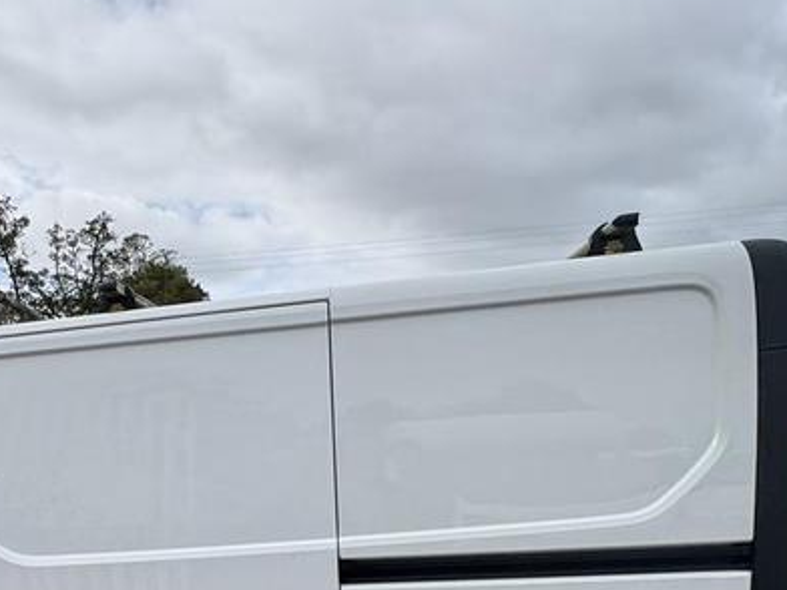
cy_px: 578
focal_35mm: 32
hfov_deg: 54.2
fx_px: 728
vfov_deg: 39.4
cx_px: 197
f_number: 2.2
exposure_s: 1/921
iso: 40
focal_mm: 2.22
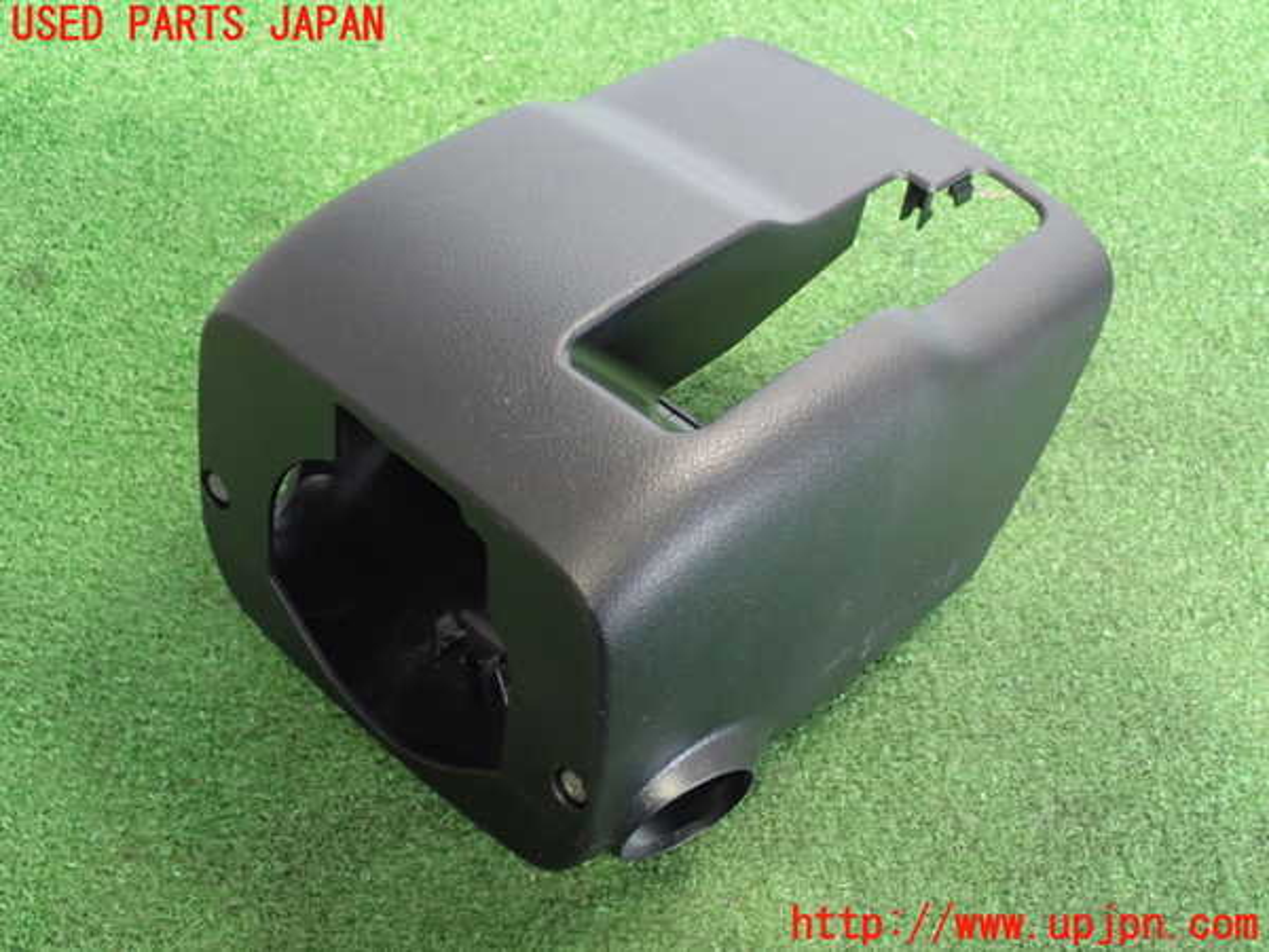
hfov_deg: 40.4
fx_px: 1723
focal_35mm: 47
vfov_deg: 30.9
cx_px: 634
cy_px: 476
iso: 800
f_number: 3.1
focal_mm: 8.4
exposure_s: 1/20
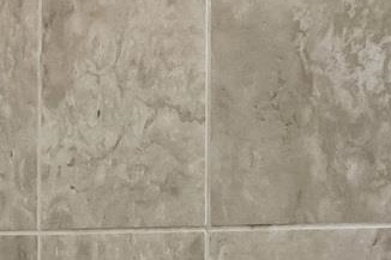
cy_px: 485
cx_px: -144
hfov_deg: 13.1
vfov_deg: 8.7
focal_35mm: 151
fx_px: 1639
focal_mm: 16
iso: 640
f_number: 4
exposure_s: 1/60
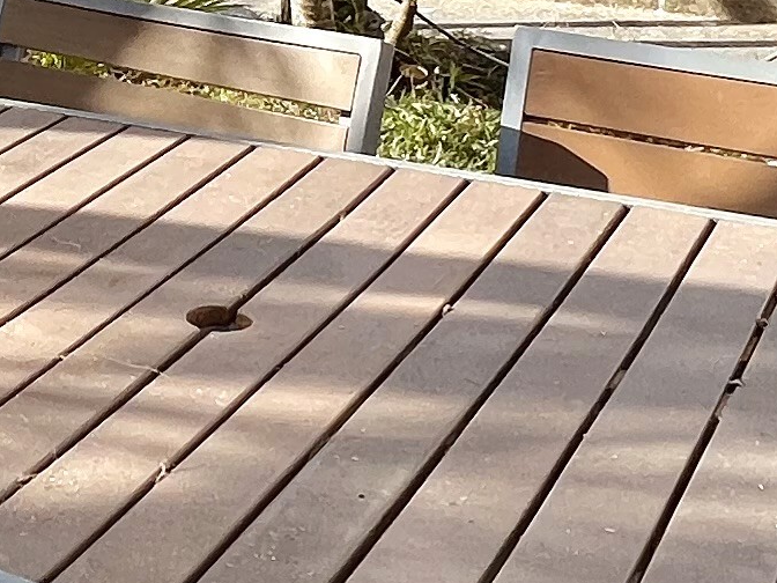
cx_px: -150
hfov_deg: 23.0
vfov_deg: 17.6
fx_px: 1751
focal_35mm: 78
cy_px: -187
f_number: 1.8
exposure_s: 1/1508
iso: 32
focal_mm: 1.57
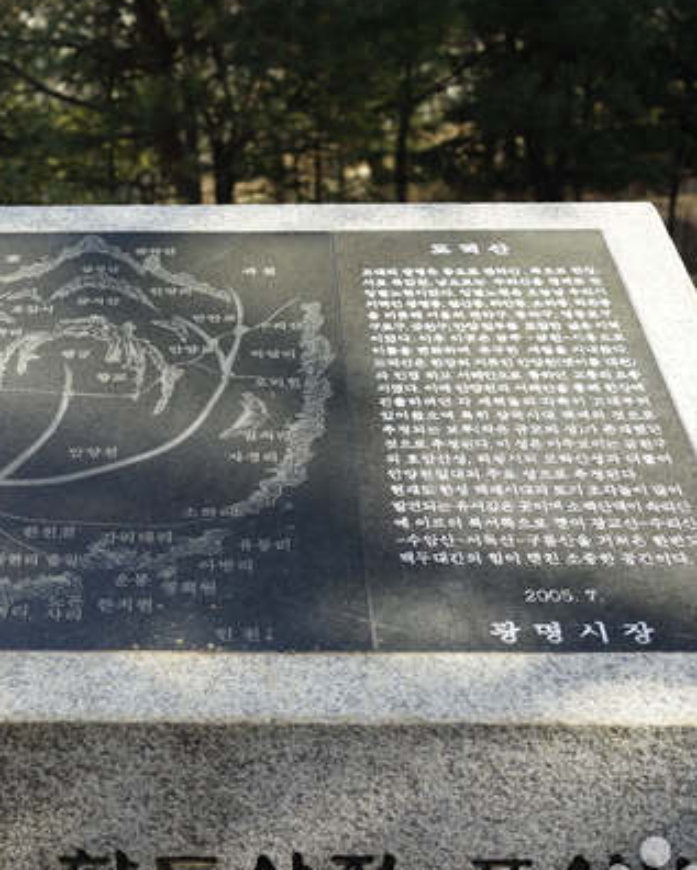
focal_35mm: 58
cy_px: 466
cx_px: 201
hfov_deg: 26.0
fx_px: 1495
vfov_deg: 32.5
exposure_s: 1/200
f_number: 4
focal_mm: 35
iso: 200
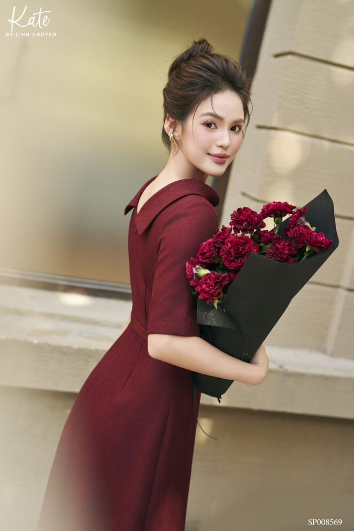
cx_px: 177
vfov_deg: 39.6
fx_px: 737
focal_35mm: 50
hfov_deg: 27.0
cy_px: 266
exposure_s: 1/500
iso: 400
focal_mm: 50
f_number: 3.2
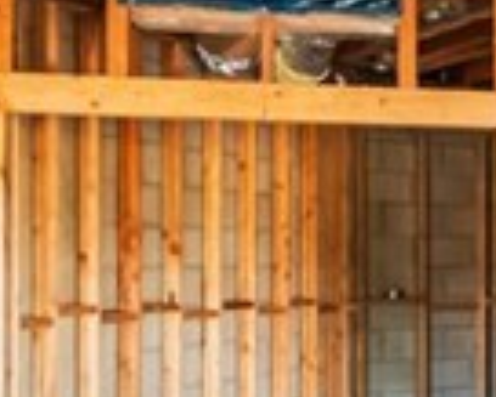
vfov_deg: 15.6
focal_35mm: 99
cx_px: 1036
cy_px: 235
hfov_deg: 15.1
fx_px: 1454
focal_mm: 14
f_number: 8
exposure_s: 1/25
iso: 4000
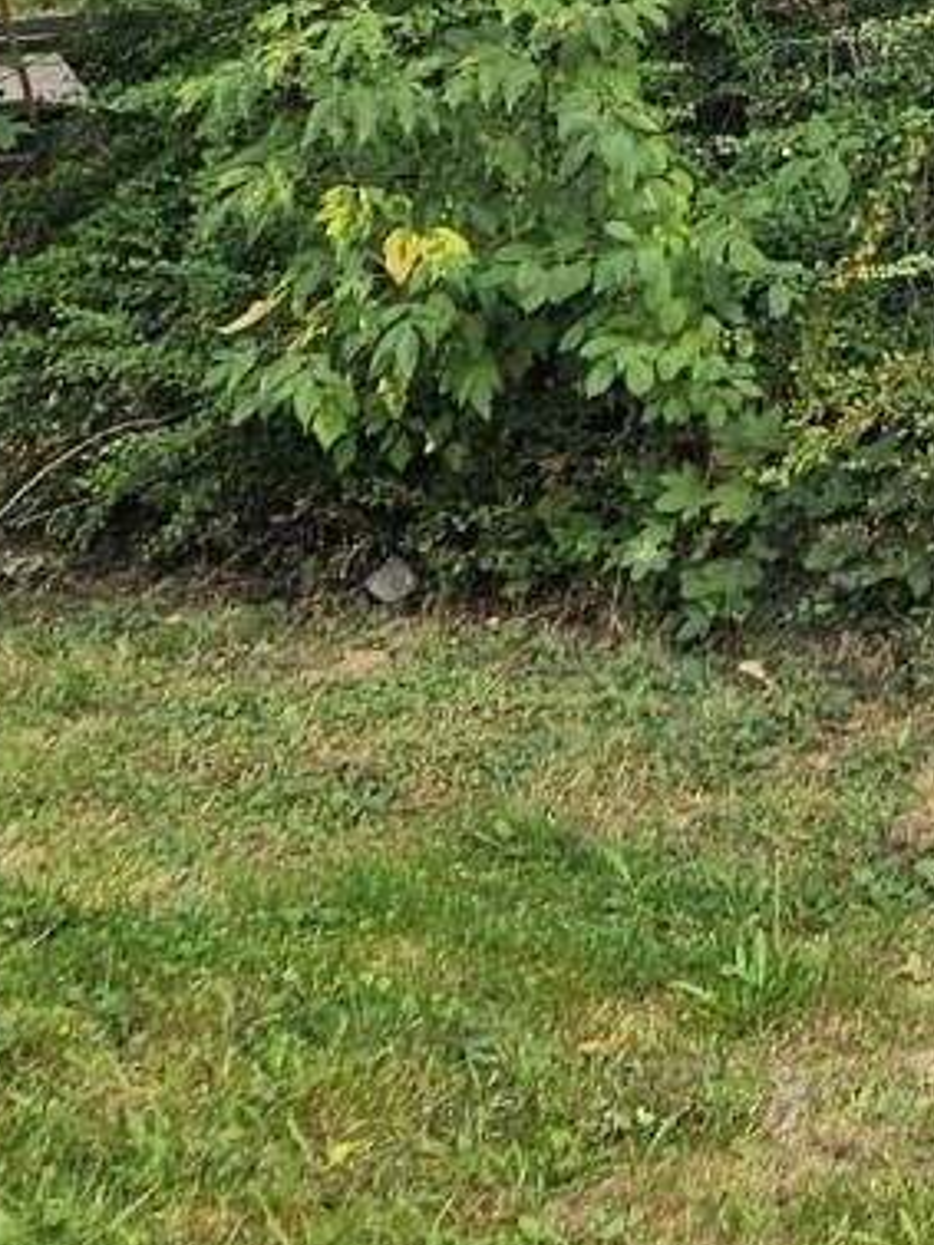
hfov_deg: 10.7
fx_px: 4387
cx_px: 2109
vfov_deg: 14.1
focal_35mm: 122
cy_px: -1053
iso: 25
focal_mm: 5.4
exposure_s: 1/290
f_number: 1.8
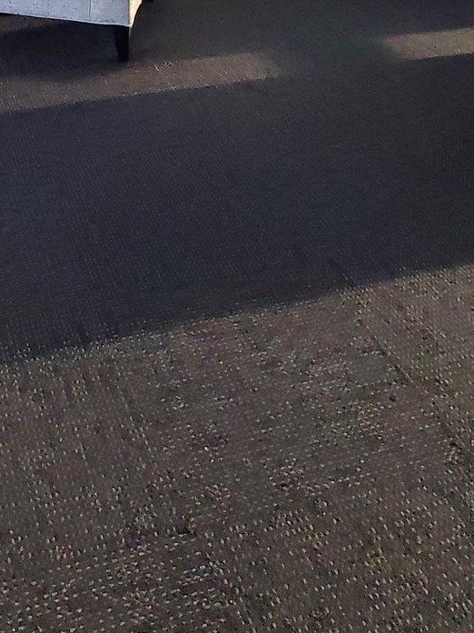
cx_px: 93
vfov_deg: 34.2
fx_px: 786
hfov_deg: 32.6
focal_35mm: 43
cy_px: -147
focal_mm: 1.8
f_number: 2.2
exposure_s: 1/60
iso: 500
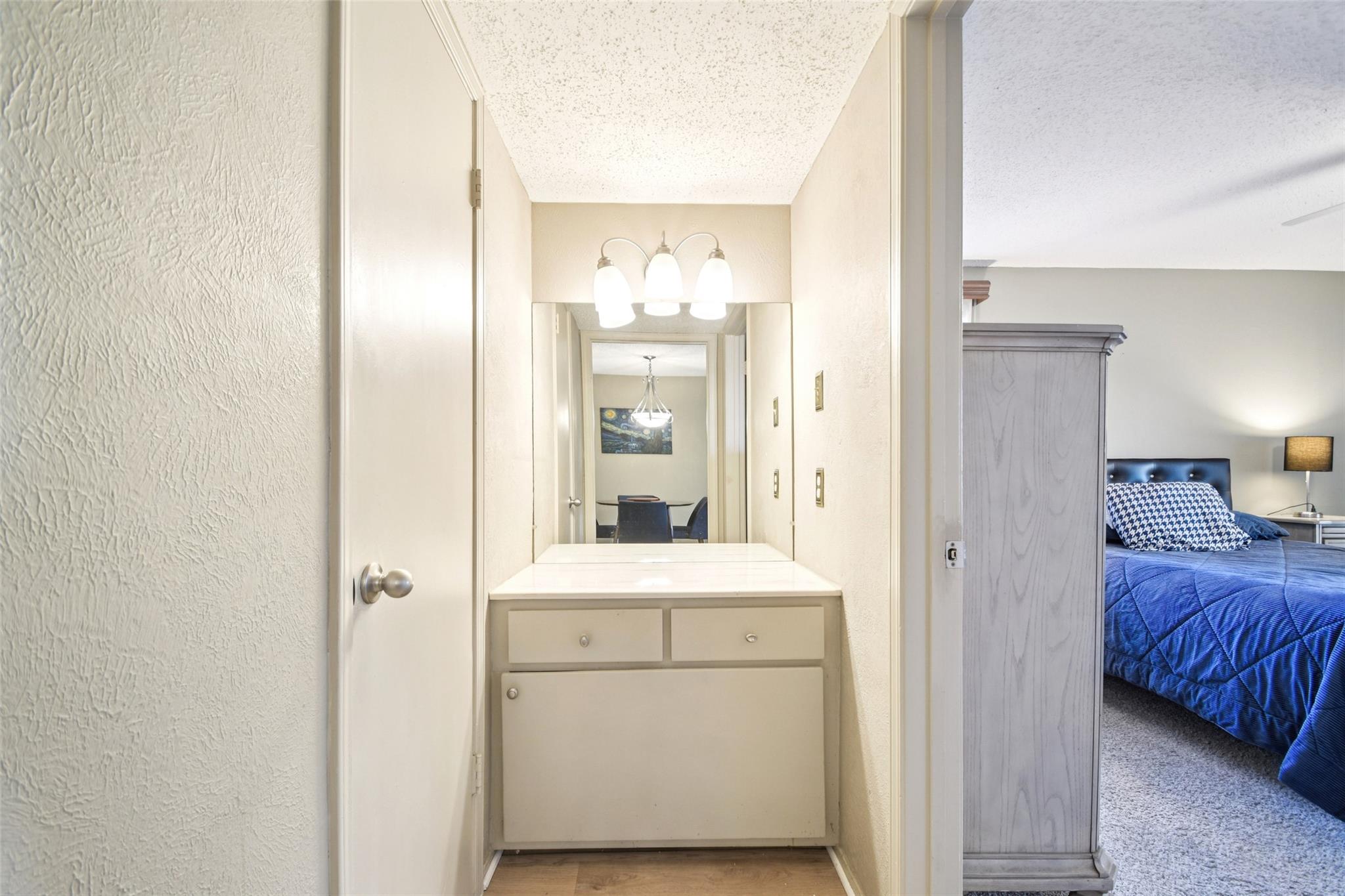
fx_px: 560
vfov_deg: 77.3
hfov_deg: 100.4
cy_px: 448
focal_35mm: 15
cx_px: 672
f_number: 8
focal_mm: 10
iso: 400
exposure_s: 1/5
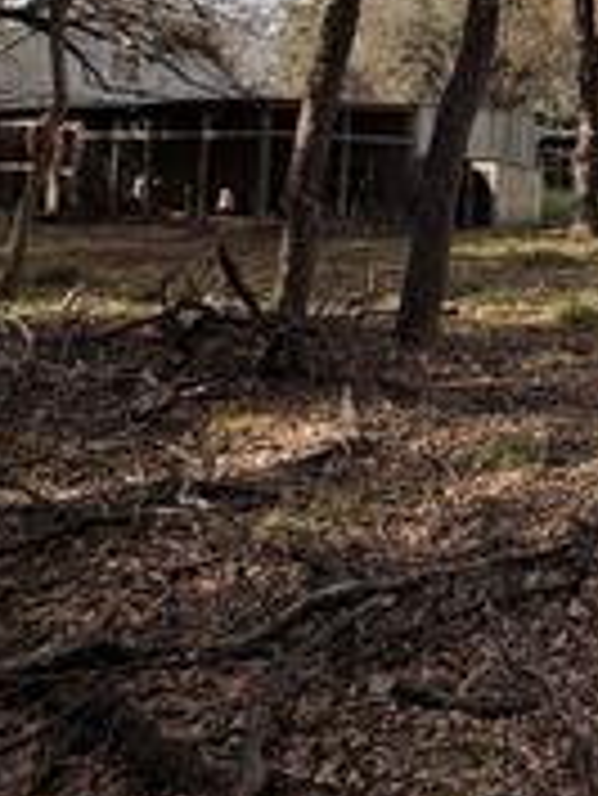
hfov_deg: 30.6
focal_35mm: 38
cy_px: 144
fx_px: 874
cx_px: 755
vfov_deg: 46.1
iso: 40
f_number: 2.2
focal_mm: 2.22
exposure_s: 1/502
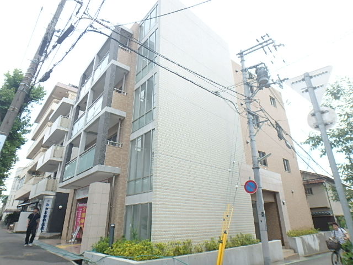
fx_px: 214
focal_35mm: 21
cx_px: 176
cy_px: 132
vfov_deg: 63.4
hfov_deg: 79.0
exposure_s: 1/400
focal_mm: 3.7
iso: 125
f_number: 3.5
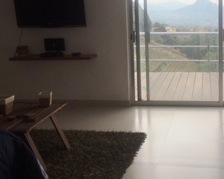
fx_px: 358
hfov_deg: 34.5
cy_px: 49
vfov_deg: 27.8
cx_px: 145
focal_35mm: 54
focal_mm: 4.15
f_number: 2.2
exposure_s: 1/686
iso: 25
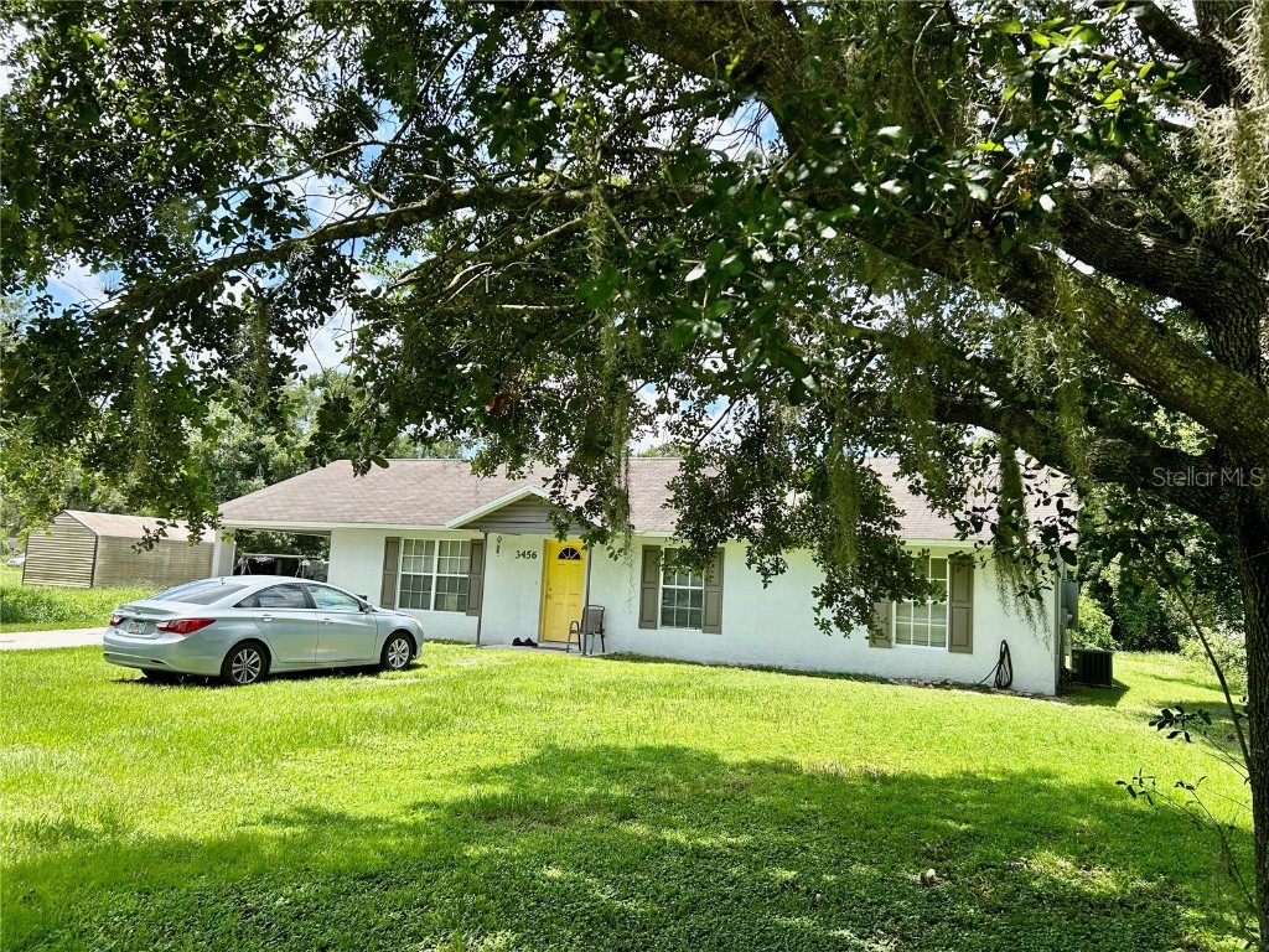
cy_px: 476
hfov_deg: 67.3
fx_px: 953
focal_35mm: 26
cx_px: 634
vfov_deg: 53.1
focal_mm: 5.7
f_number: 1.5
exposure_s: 1/1361
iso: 50
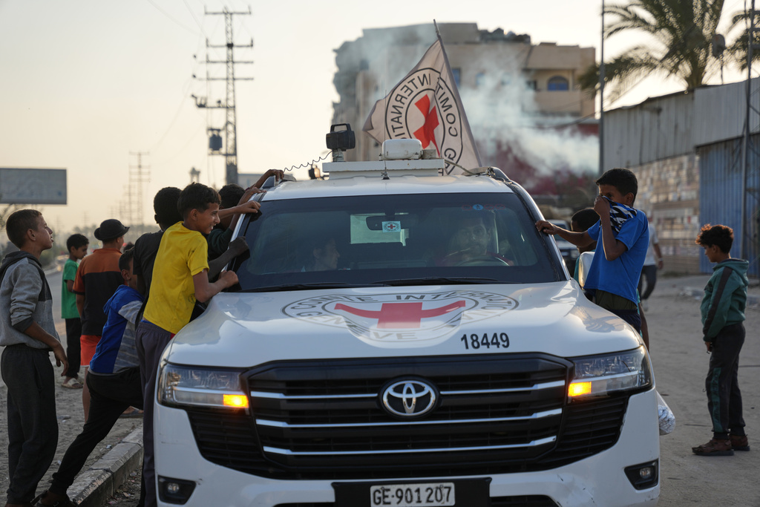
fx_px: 1478
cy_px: 254
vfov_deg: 19.5
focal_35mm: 70
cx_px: 380
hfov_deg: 28.8
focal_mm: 70
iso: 100
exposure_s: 1/1250
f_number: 2.8
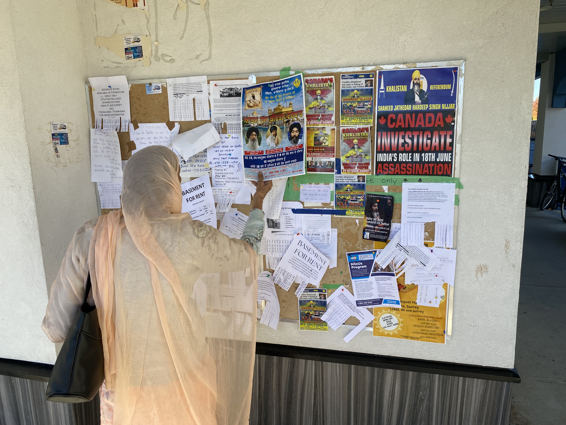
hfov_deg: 67.3
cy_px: 212
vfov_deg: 53.1
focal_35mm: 26
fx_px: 425
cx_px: 283
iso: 32
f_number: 1.8
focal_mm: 4.25
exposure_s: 1/447
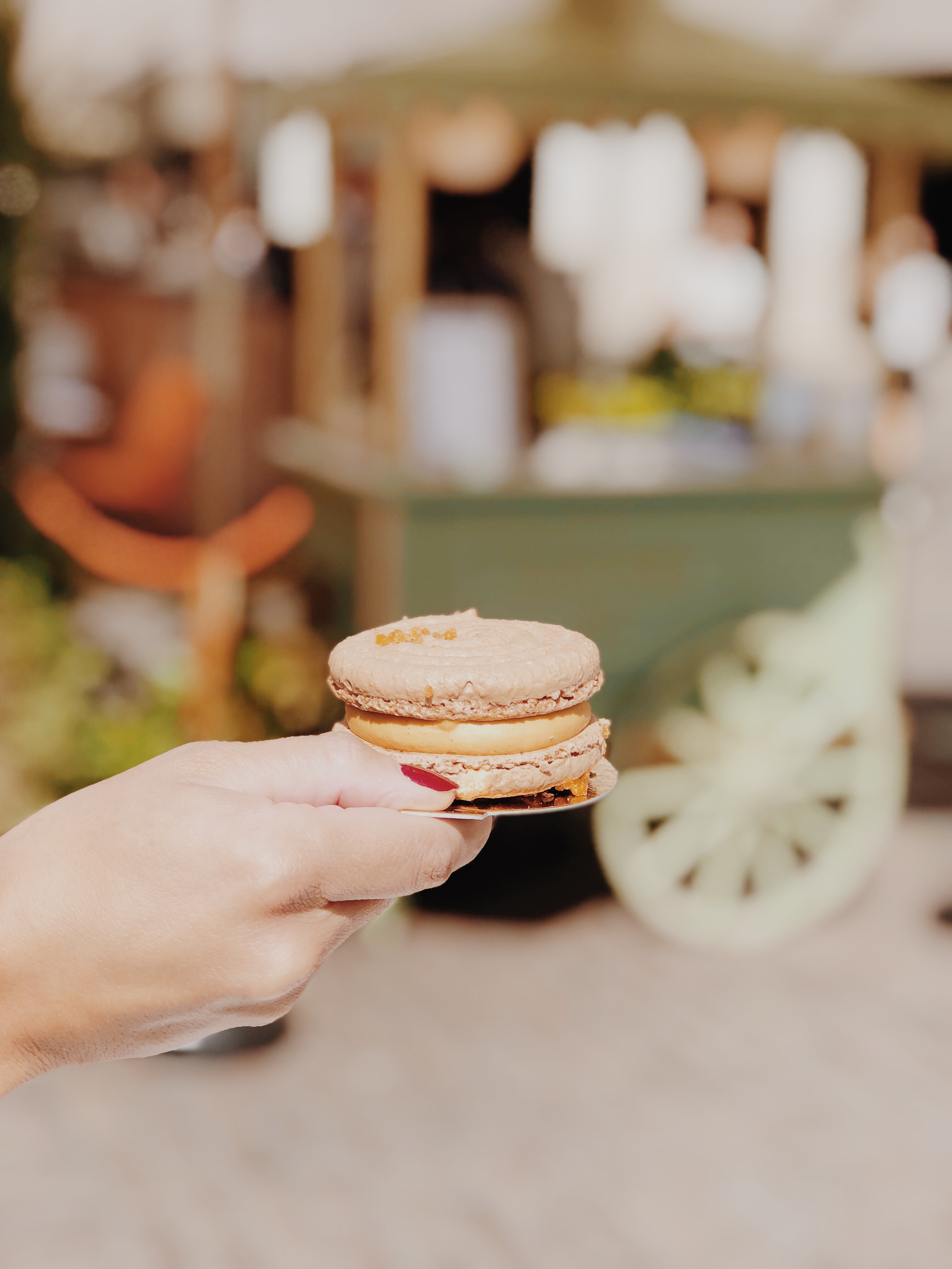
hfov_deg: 25.7
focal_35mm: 57
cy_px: 634
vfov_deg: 33.8
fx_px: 2090
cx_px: 476
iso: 20
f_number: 2.8
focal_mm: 6.6
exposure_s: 1/511
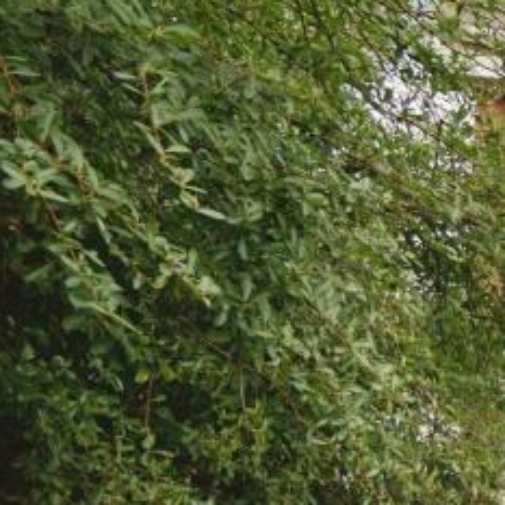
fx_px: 924
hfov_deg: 17.2
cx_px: 1101
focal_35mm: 56
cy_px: 348
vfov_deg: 30.3
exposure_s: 1/160
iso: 125
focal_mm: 10
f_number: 4
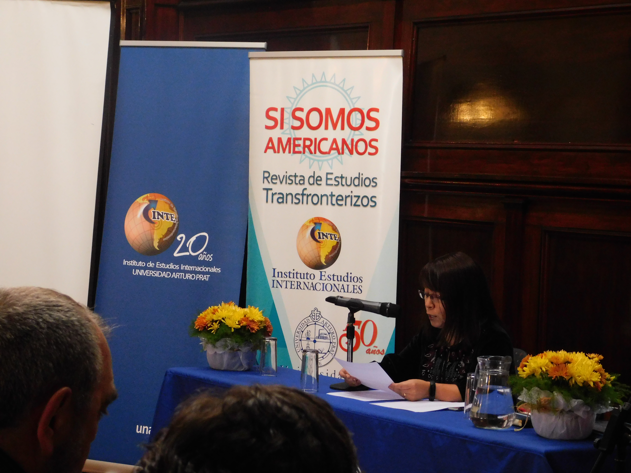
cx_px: 316
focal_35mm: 99
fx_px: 1805
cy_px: 236
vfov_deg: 14.9
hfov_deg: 19.8
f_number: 4.6
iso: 800
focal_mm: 17.6
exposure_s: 1/15
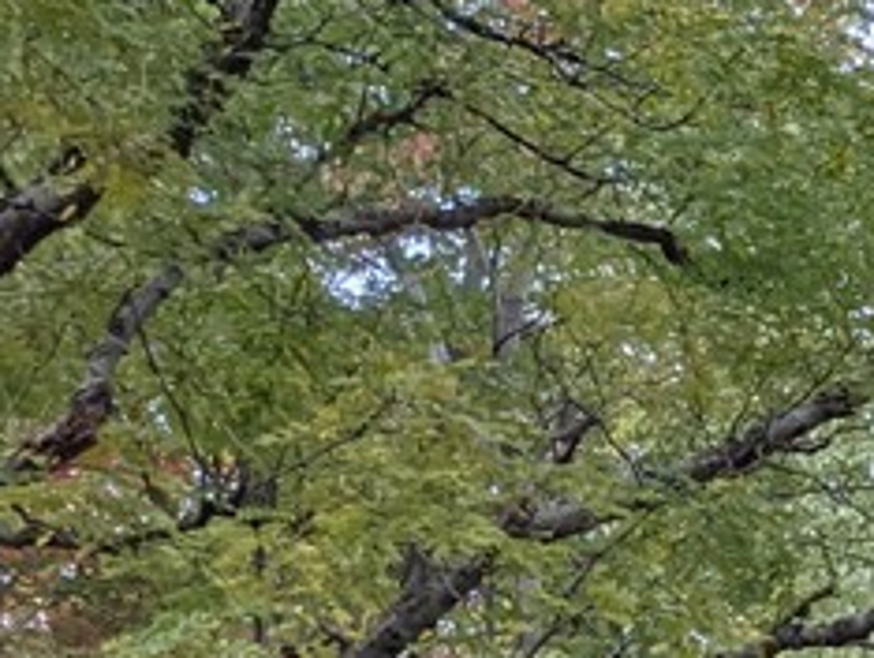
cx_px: 1793
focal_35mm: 118
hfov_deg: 13.9
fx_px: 2982
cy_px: 1357
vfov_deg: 11.3
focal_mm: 4.38
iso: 68
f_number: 1.73
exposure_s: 1/60
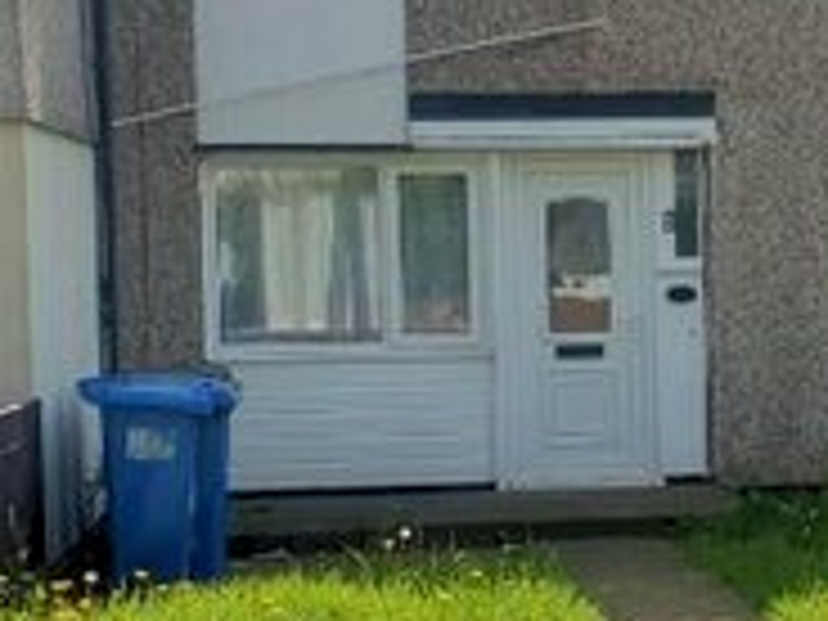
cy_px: 380
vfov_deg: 14.9
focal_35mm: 99
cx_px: 666
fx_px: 2368
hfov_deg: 19.6
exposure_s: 1/1384
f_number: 2.4
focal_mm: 4.32
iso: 50
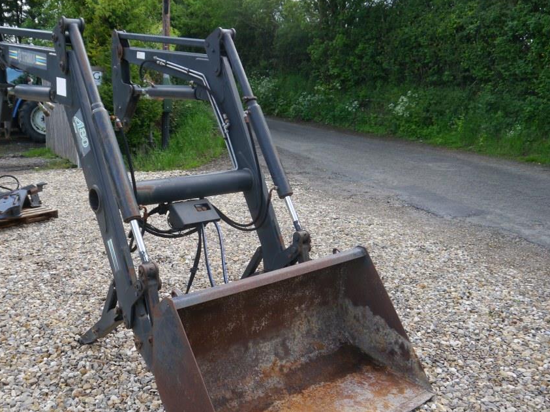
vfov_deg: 41.7
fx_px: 540
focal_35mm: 34
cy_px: 237
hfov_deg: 53.5
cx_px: 217
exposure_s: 1/160
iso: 160
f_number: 4.5
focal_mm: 14
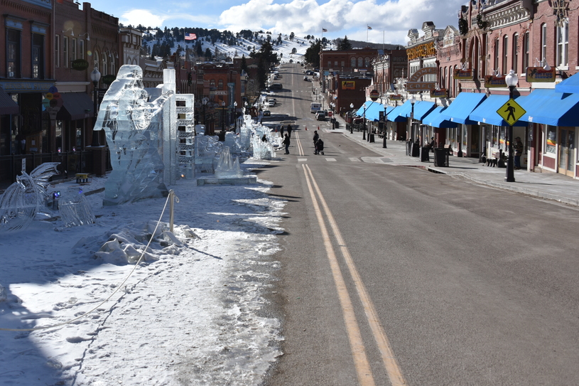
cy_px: 110
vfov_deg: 30.1
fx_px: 707
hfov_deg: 43.1
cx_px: 142
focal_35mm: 44
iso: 100
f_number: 10
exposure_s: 1/400
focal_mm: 28
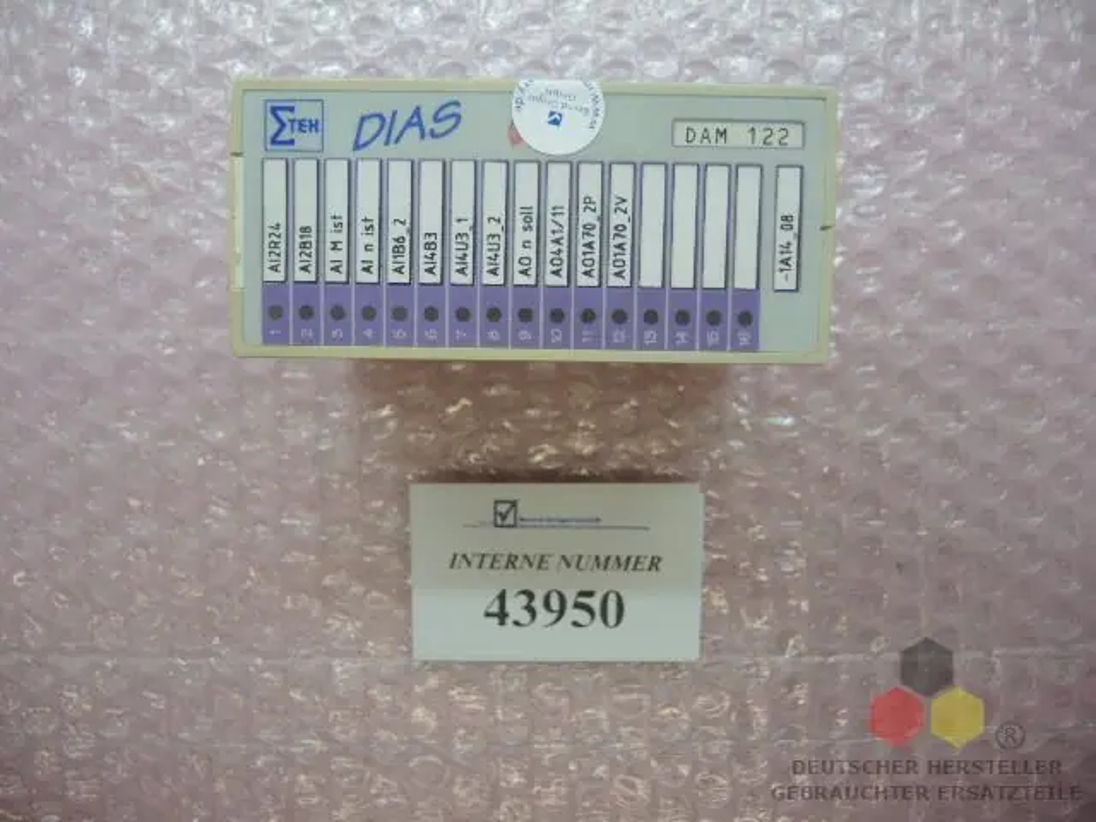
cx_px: 548
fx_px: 887
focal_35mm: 28
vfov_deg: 49.7
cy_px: 411
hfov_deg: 63.4
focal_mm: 6
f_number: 2
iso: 80
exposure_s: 1/80
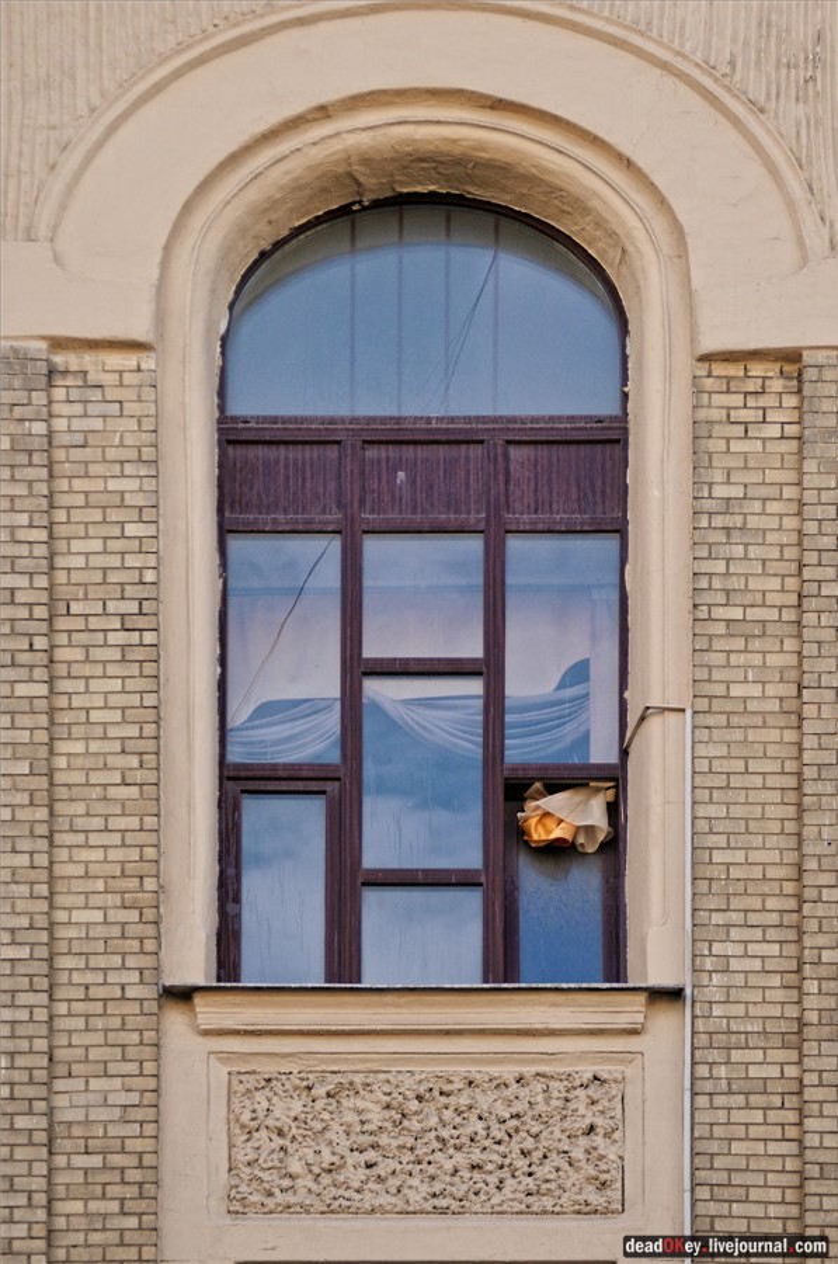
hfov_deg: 10.1
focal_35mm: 135
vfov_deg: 15.2
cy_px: 632
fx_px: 4730
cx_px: 419
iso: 320
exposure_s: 1/500
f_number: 5.6
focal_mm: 90
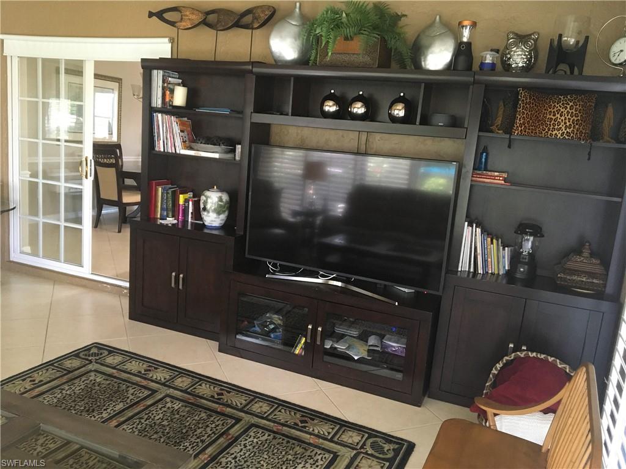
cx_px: 313
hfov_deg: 61.7
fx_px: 524
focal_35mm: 29
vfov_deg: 48.2
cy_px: 234
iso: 200
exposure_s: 1/30
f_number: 2.2
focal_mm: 4.15
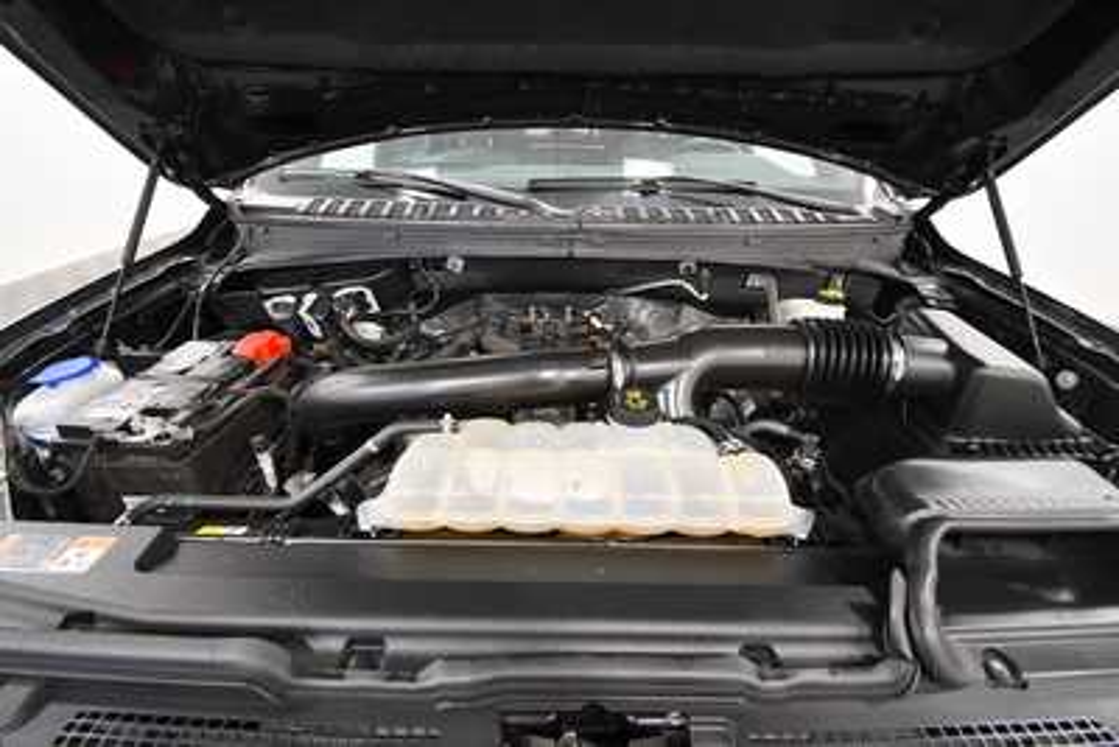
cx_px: 560
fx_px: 466
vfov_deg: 77.4
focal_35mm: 15
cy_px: 374
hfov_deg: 100.4
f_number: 4.5
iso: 1800
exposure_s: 1/125
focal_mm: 10
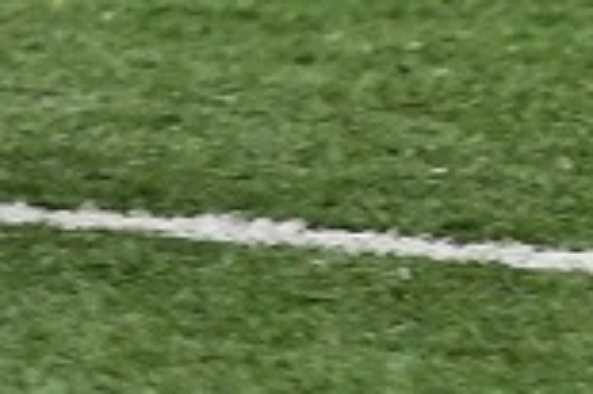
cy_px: -878
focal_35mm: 1925
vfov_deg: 0.7
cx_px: 1978
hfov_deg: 1.1
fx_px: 31675
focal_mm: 170
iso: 900
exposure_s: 1/1000
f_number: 2.8
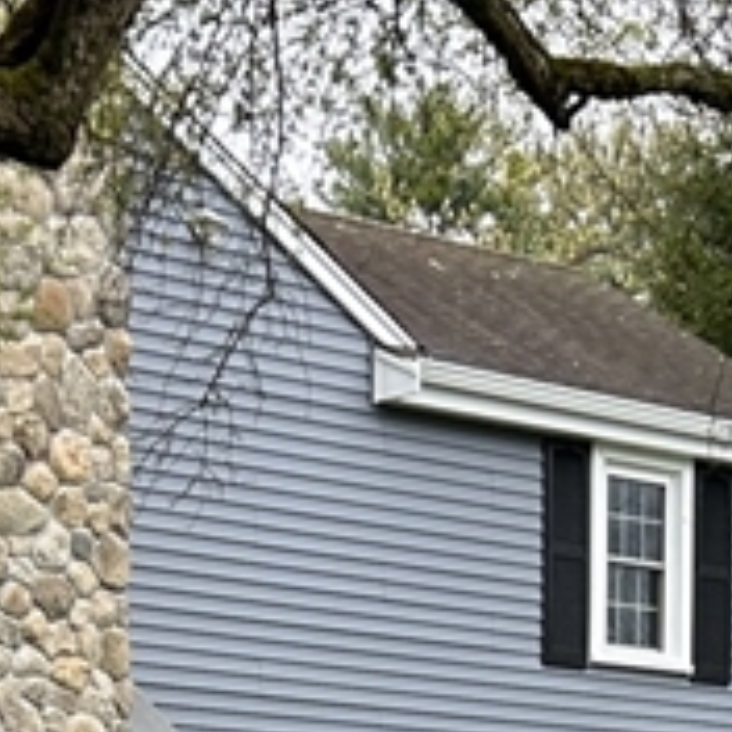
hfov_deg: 13.0
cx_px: 395
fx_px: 3206
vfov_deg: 11.8
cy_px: 1393
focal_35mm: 134
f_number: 1.5
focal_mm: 5.7
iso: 50
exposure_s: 1/482
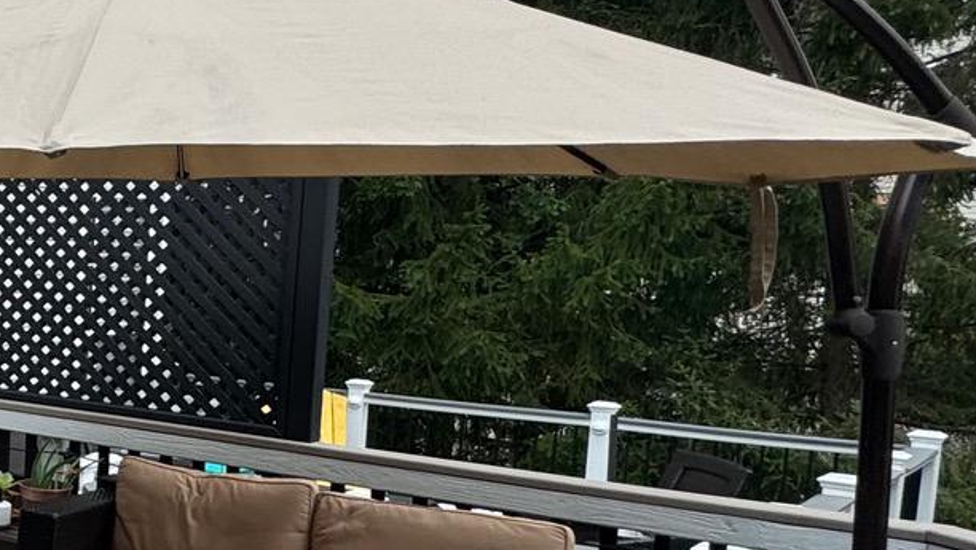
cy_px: 336
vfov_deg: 23.5
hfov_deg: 27.3
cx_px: -509
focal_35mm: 51
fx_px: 1321
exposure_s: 1/135
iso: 40
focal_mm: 2.22
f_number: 2.2
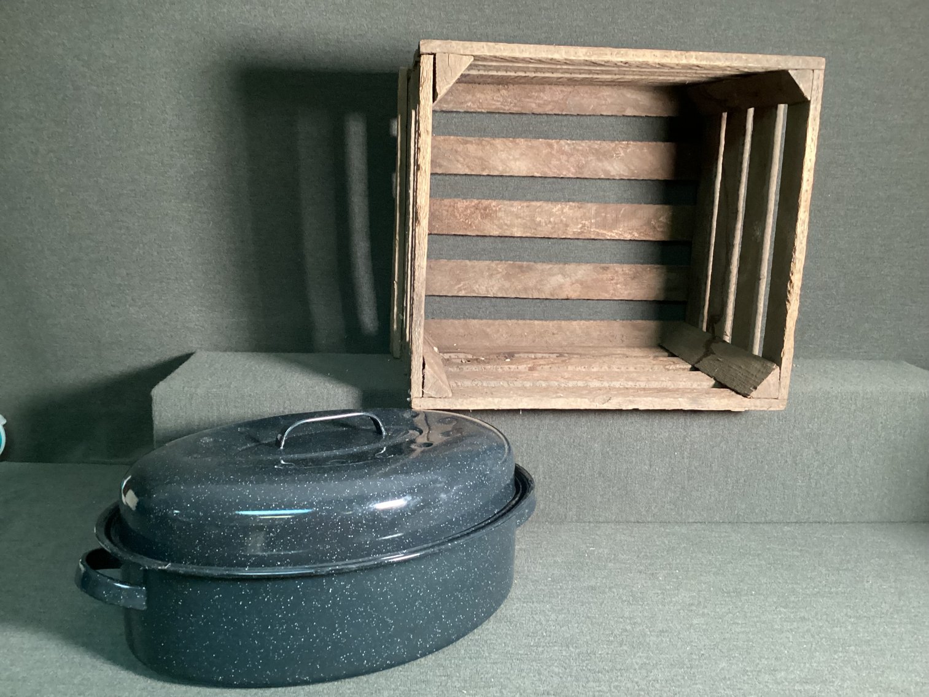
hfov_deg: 58.3
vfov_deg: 45.4
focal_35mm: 31
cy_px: 348
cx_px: 464
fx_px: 832
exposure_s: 1/30
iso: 500
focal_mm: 3.3
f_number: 2.4
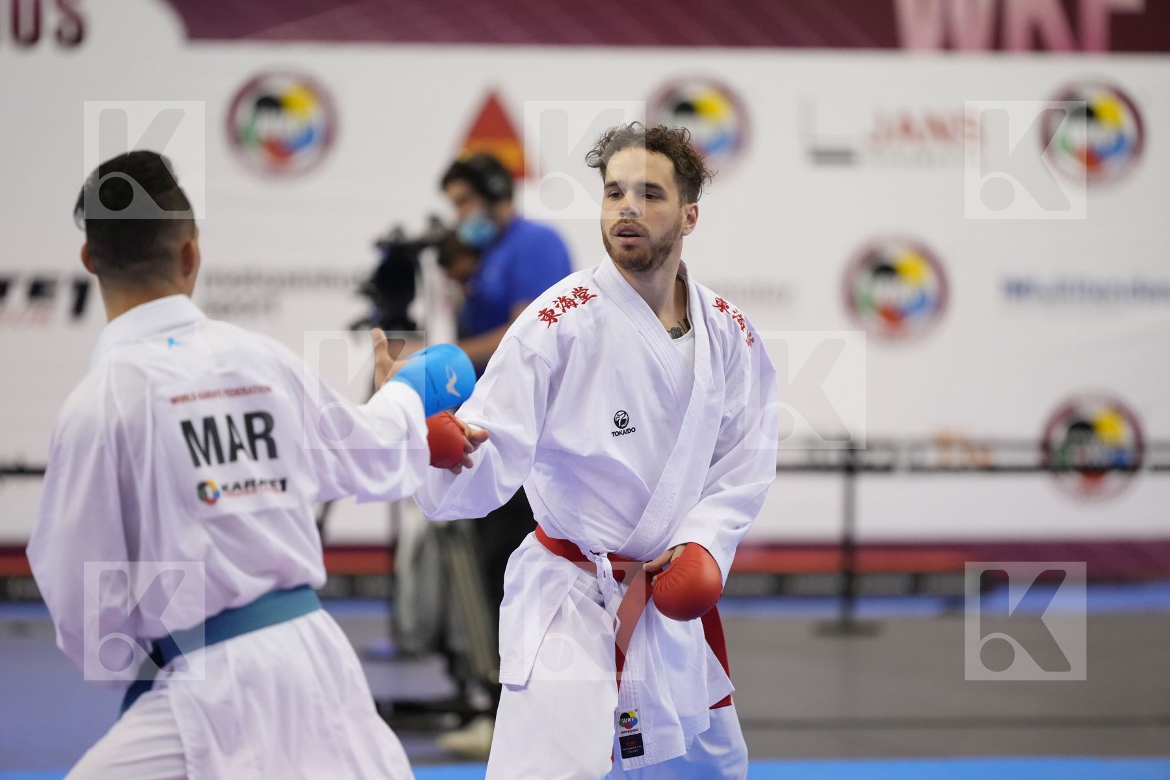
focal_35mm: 200
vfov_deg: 6.9
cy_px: 390
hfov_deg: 10.3
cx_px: 585
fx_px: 6499
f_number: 2.8
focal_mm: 200
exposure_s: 1/1000
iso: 3200
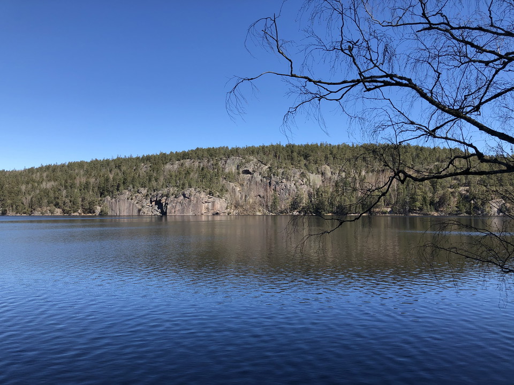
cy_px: 192
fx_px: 416
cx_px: 257
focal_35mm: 28
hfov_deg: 63.4
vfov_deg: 49.7
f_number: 1.8
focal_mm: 3.99
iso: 20
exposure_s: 1/1297
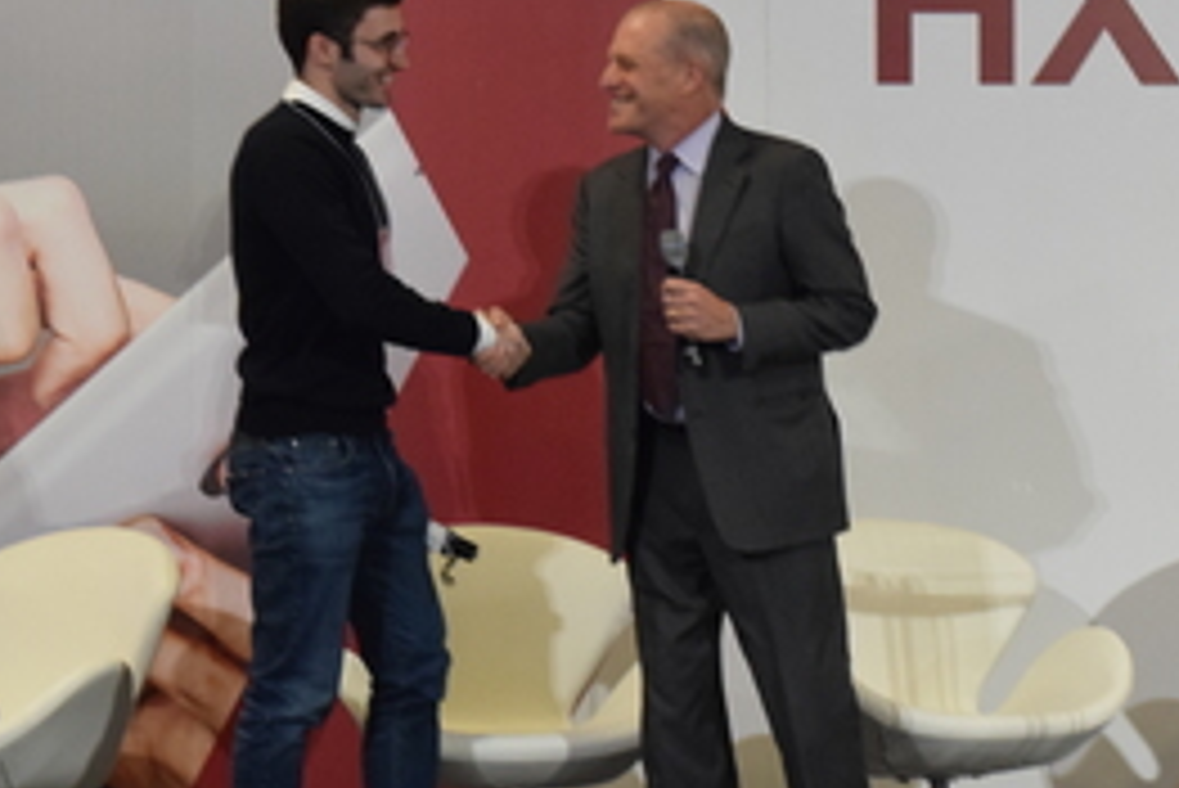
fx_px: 4358
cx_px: 758
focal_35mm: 133
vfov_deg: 10.3
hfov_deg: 15.4
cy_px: 351
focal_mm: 50
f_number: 6.3
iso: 3200
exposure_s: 1/60
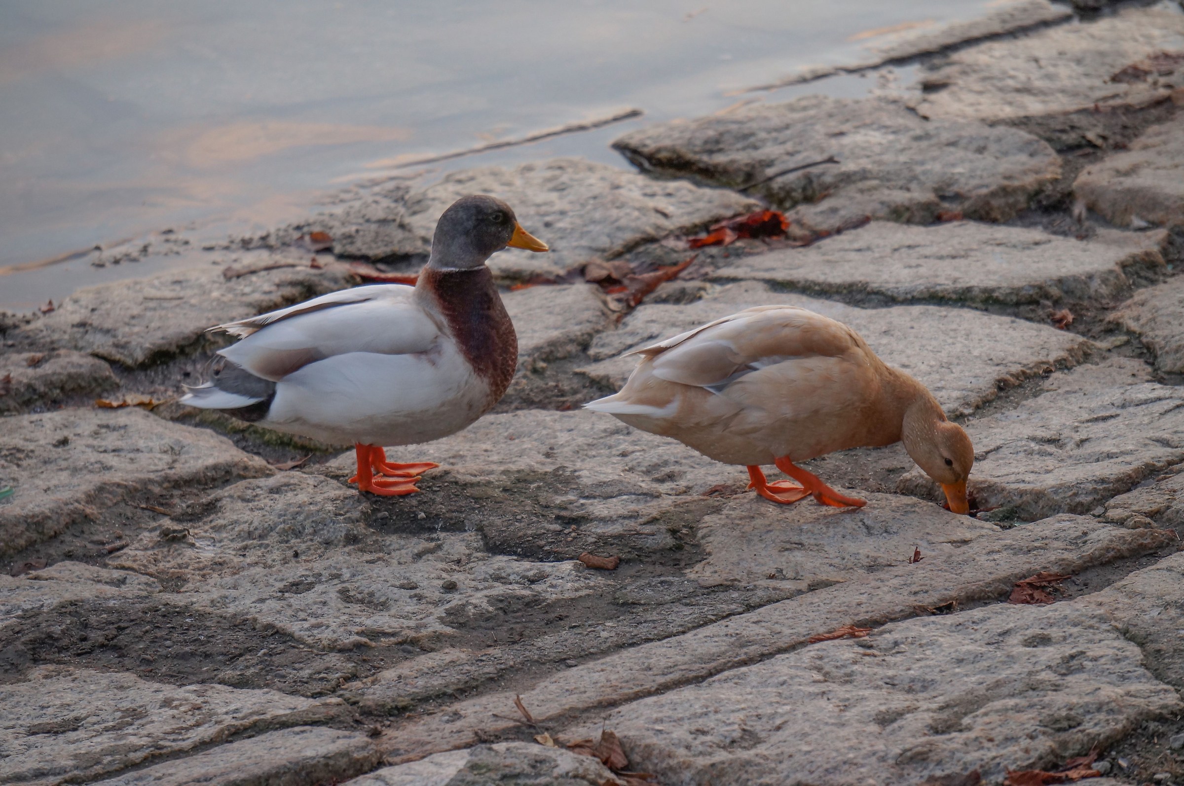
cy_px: 393
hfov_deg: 10.6
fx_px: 6405
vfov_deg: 7.0
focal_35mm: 195
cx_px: 592
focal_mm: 130
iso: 500
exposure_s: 1/200
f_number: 6.3
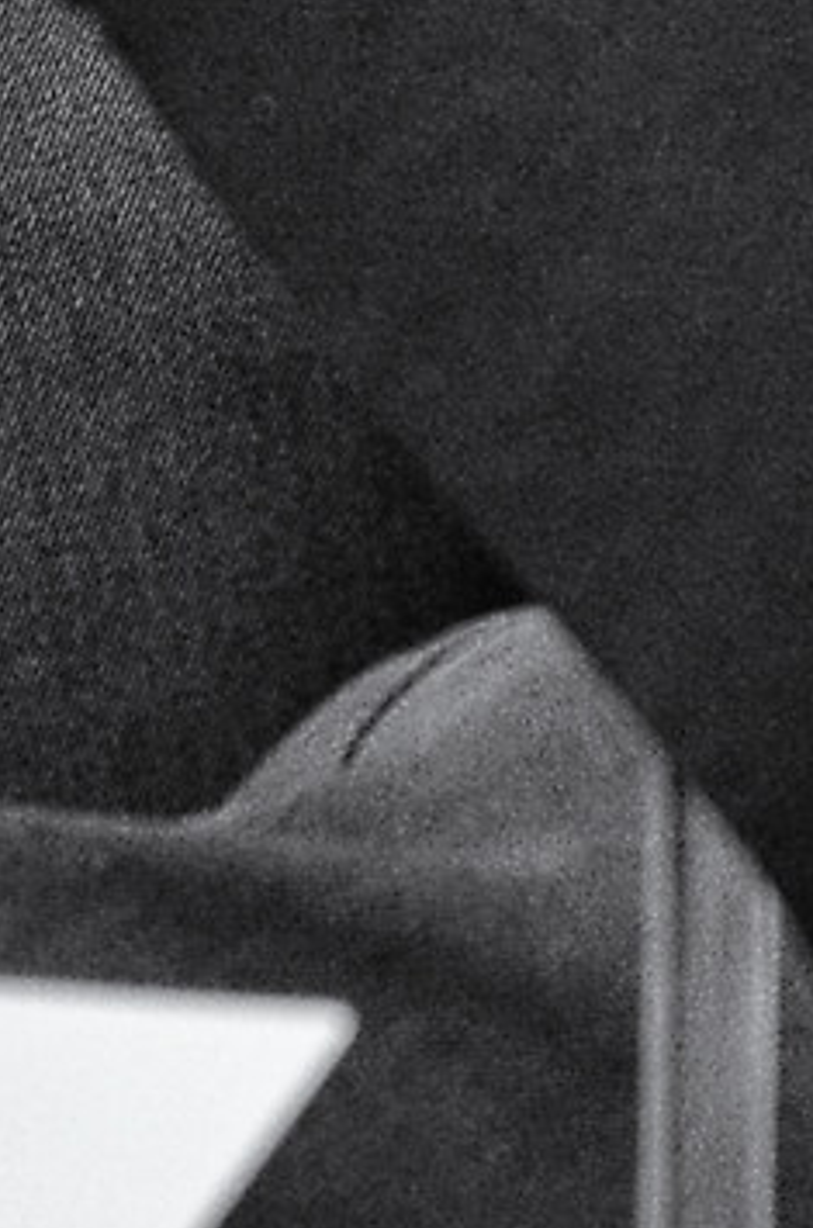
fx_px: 50084
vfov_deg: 1.4
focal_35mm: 1471
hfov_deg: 0.9
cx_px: -1493
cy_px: -2453
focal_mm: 145
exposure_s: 1/400
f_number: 5
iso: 400
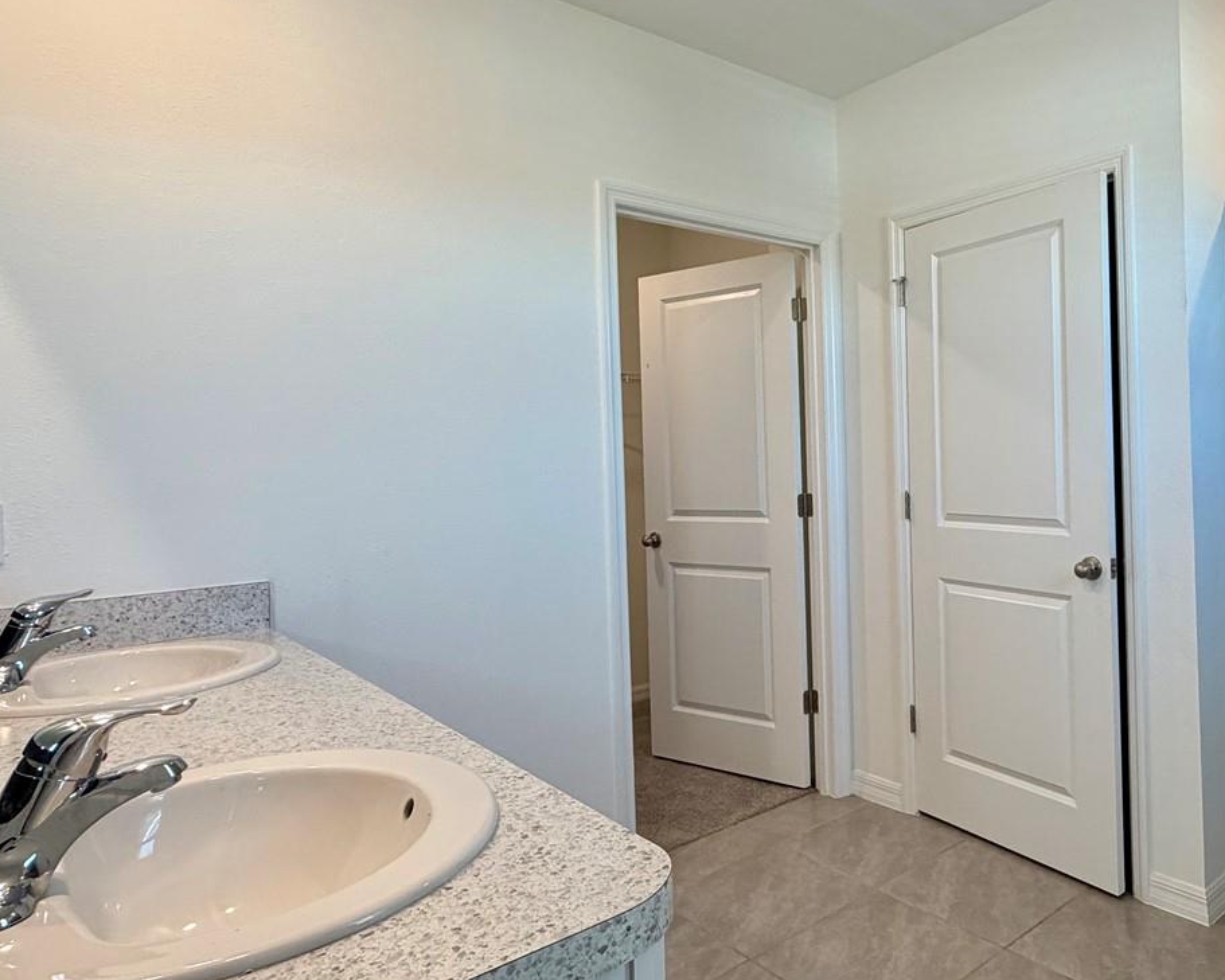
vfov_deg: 58.7
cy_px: 444
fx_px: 870
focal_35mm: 24
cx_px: 893
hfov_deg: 66.6
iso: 200
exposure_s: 1/120
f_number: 2.2
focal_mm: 2.22
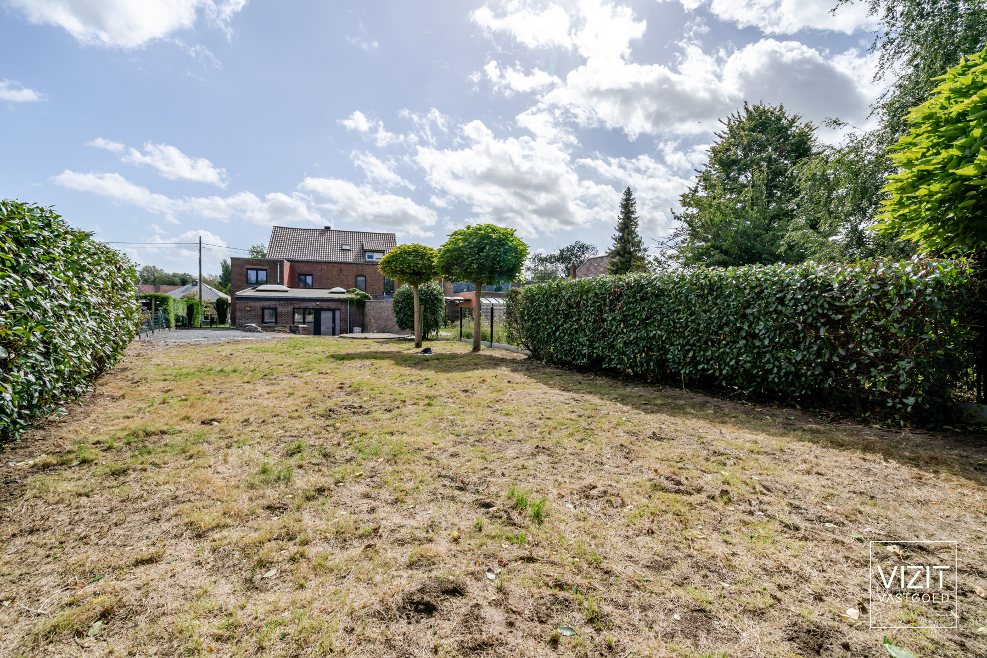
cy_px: 329
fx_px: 439
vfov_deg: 73.8
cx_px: 494
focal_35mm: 16
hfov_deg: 96.7
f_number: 11
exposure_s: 1/400
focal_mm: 16
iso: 250
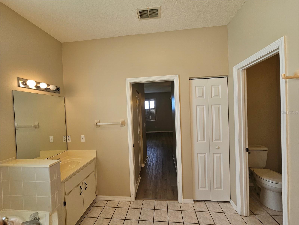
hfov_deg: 106.2
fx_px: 112
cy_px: 112
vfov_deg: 89.9
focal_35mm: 13
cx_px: 150
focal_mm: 2.2
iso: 80
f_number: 2.2
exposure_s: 1/120
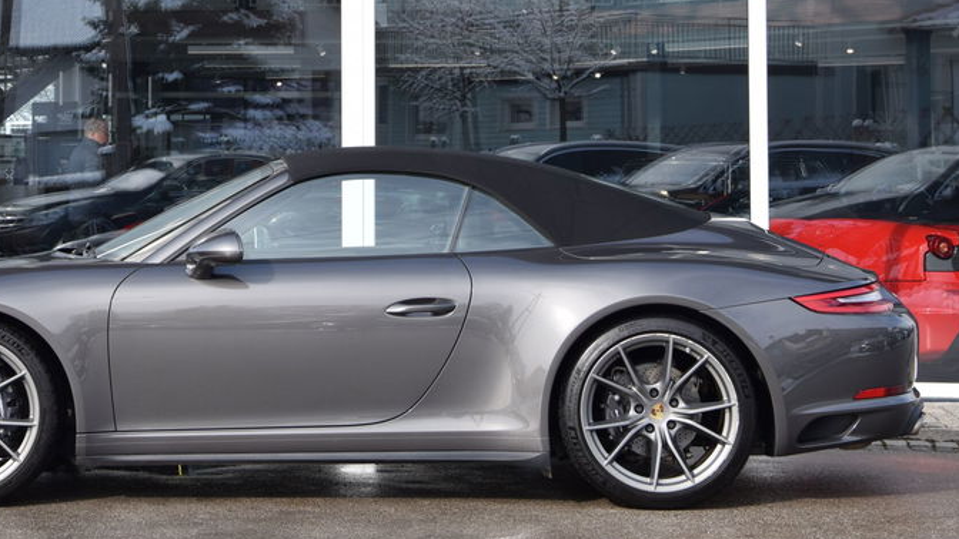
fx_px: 2314
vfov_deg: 13.2
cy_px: 61
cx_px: 348
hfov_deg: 23.3
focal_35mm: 91
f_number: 8
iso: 200
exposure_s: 1/250
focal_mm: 38
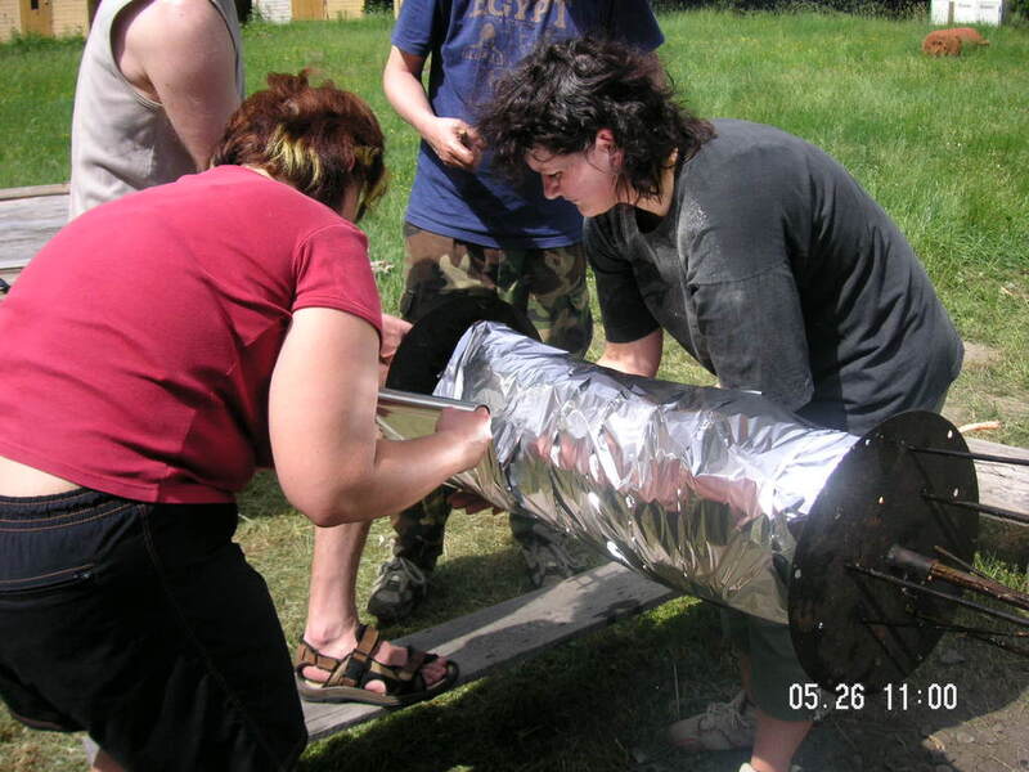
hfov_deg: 50.1
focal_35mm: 37
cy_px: 386
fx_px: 1100
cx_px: 514
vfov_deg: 38.7
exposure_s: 1/1000
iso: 50
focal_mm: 6.1
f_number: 2.8
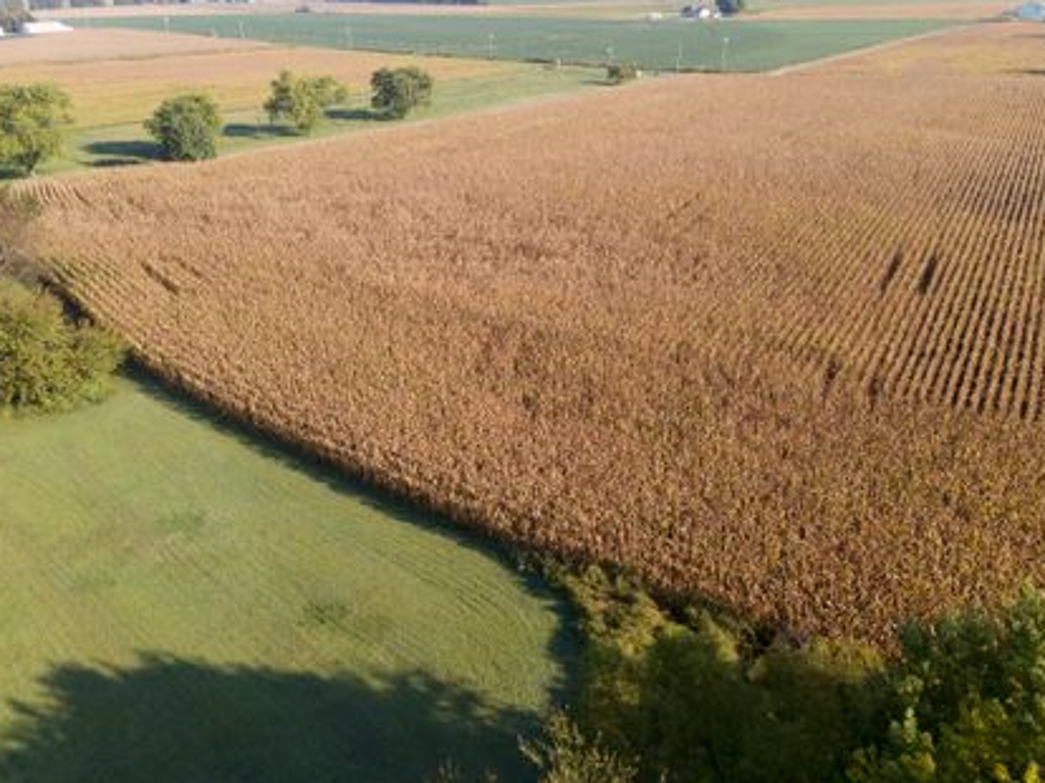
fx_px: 754
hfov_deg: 69.4
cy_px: 405
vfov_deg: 54.8
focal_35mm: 25
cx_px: 516
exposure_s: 1/320
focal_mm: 4.5
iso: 100
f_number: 2.8
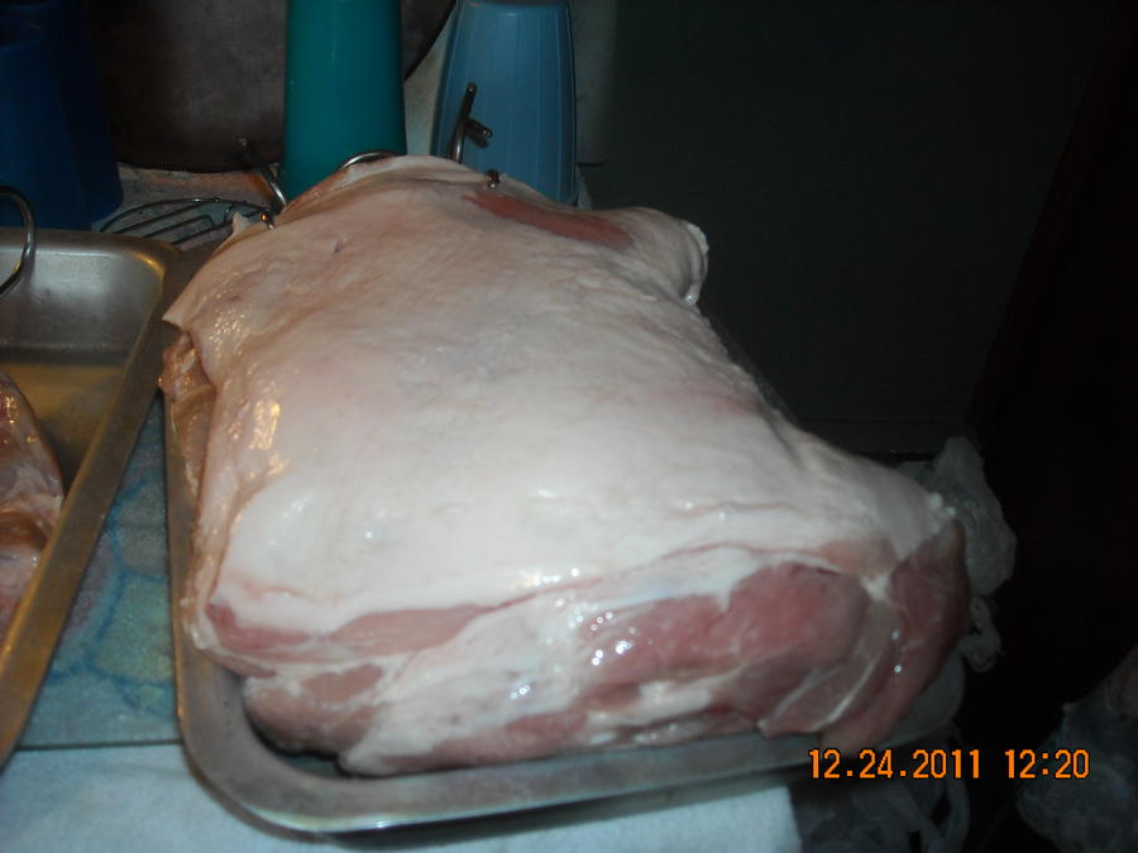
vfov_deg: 40.7
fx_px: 1151
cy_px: 426
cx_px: 569
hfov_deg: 52.6
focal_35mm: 35
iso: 200
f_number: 2.8
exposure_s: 1/60
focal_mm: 5.7
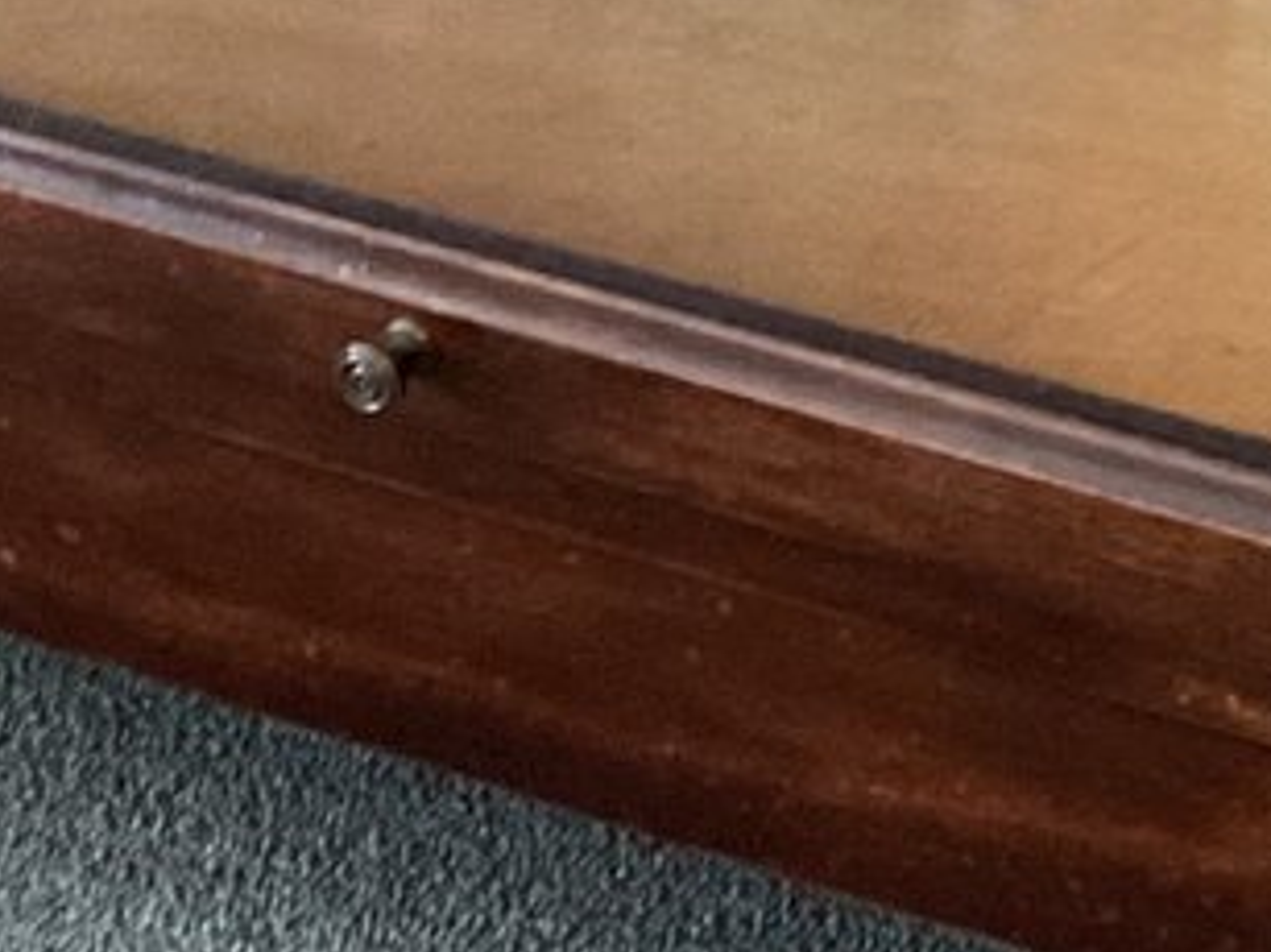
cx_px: 1650
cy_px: 197
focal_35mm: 143
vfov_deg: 10.3
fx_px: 5248
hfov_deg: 13.3
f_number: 1.8
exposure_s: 1/30
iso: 400
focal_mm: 3
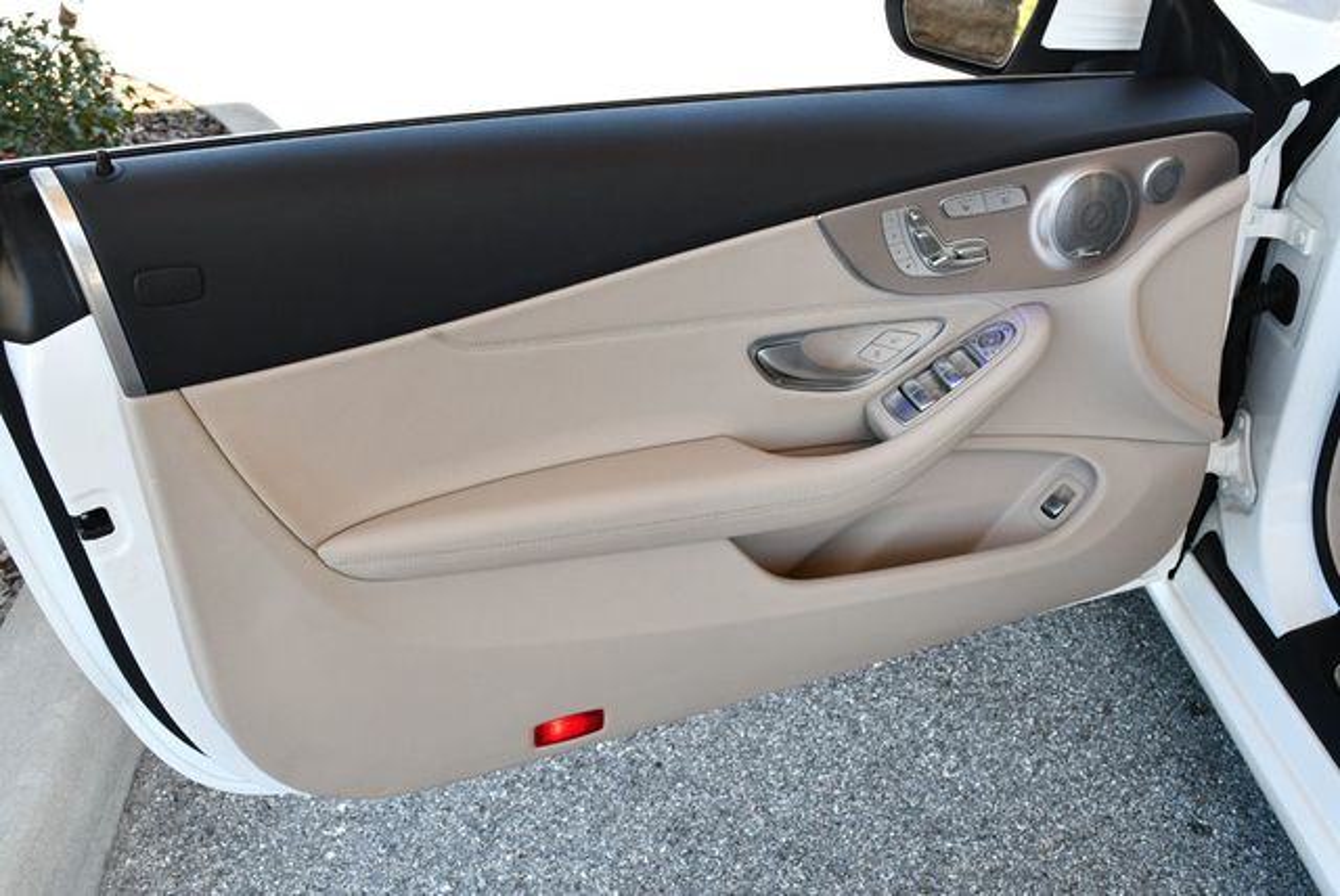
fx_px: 1341
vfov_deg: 36.9
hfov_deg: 53.1
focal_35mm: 36
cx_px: 670
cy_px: 448
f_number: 5
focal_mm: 18
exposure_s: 1/250
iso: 400
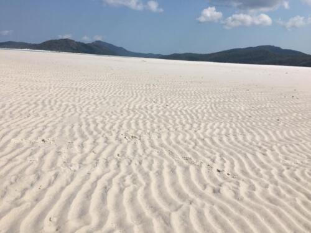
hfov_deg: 61.7
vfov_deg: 48.2
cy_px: 116
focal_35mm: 29
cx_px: 156
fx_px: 261
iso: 25
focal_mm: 4.15
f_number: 2.2
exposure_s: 1/4525
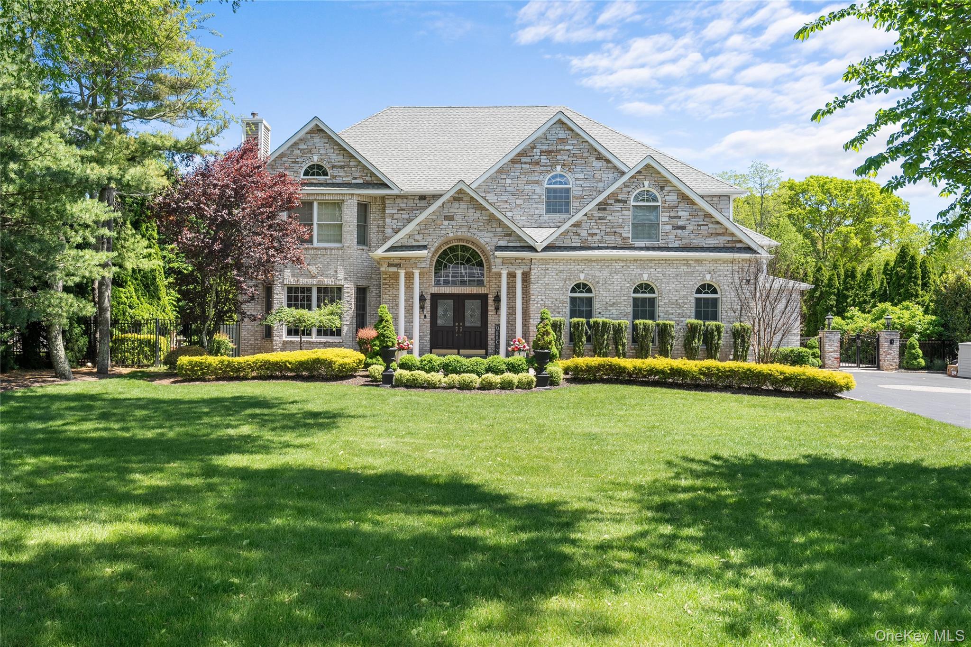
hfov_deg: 64.6
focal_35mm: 28
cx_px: 486
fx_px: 769
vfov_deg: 45.7
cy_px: 324
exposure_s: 1/25
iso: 200
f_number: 9
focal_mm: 28.5
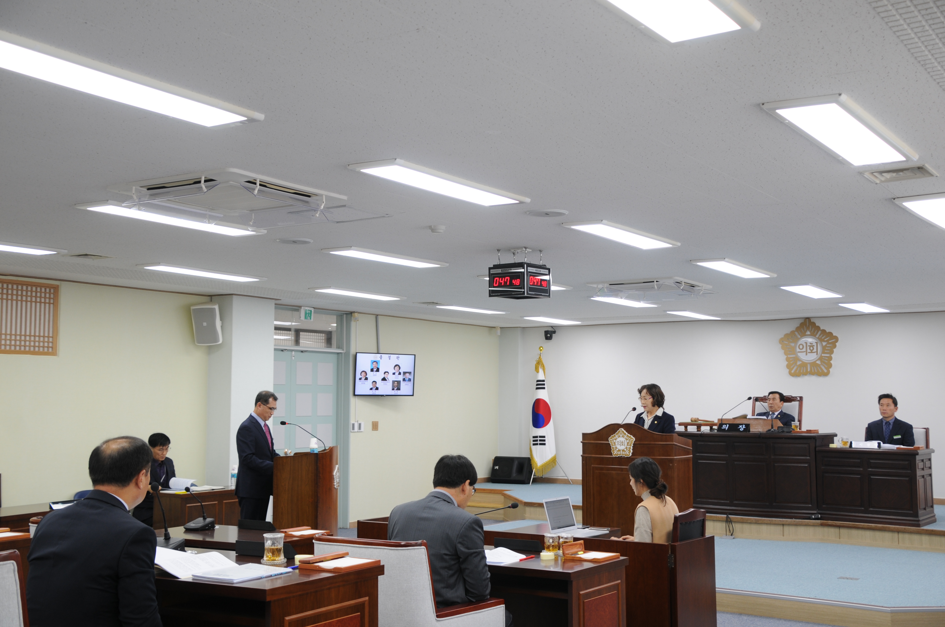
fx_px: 1101
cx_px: 472
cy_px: 314
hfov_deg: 46.4
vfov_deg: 31.8
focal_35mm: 42
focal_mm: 28
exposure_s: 1/25
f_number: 4
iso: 200
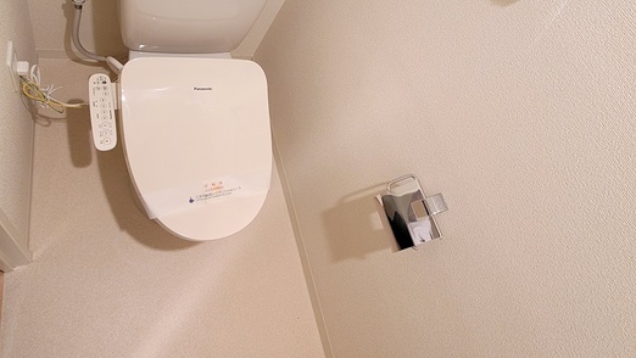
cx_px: 317
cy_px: 86
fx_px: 321
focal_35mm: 19
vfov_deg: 55.4
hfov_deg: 89.5
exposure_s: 1/50
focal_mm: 2.2
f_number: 2.2
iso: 400
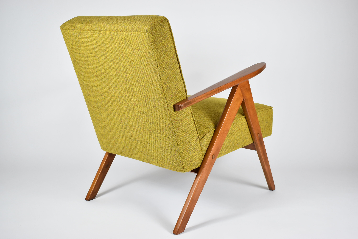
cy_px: 120
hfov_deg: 42.3
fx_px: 463
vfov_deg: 29.0
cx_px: 179
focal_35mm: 46
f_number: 4.2
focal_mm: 31
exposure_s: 1/125
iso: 900
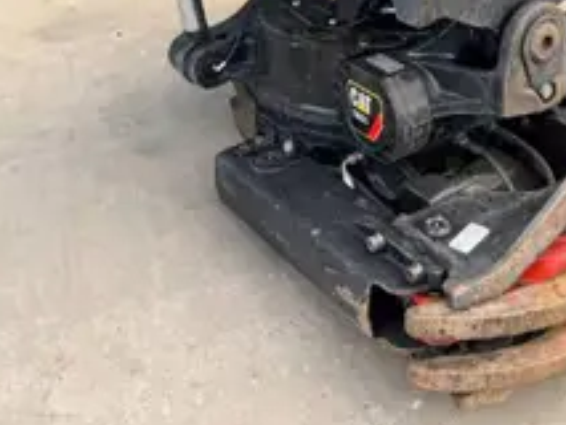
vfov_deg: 25.4
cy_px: -24
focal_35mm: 54
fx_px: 883
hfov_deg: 35.0
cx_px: 396
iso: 80
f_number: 1.78
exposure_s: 1/612
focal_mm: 6.76
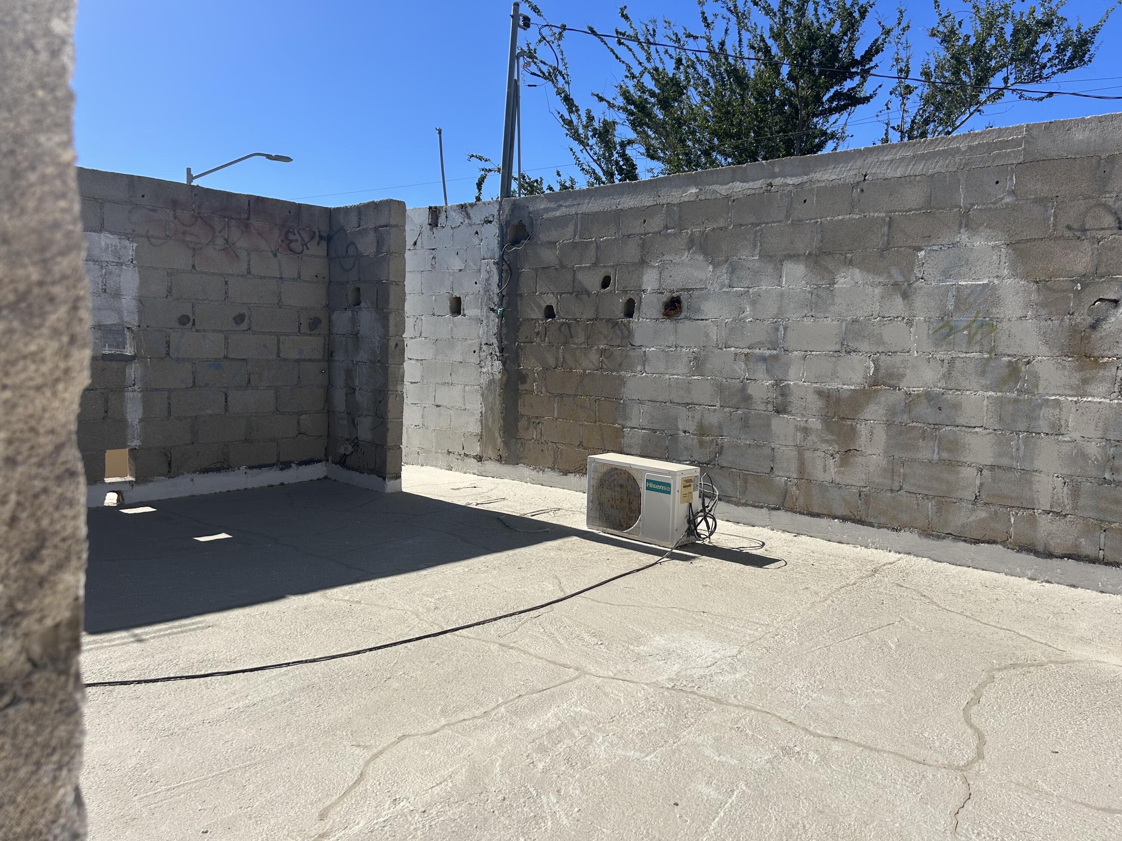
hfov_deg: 67.3
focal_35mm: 26
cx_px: 561
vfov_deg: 53.1
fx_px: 843
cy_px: 420
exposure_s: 1/7463
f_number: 1.5
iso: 50
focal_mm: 5.7
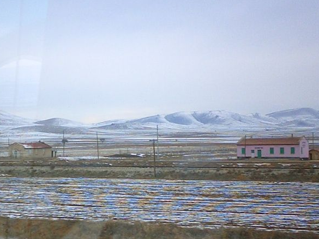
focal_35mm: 81
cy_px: 204
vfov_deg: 18.0
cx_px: 106
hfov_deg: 24.0
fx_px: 747
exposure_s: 1/400
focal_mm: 5.6
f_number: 3.5
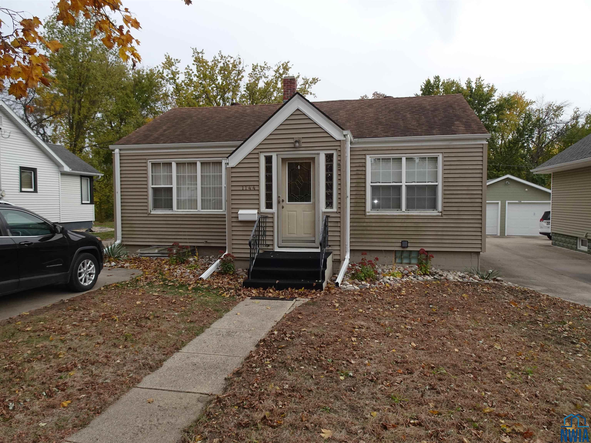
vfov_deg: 56.8
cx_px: 296
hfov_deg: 71.6
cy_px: 222
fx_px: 410
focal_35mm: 24
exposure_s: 1/100
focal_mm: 4.25
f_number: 3.5
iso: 80
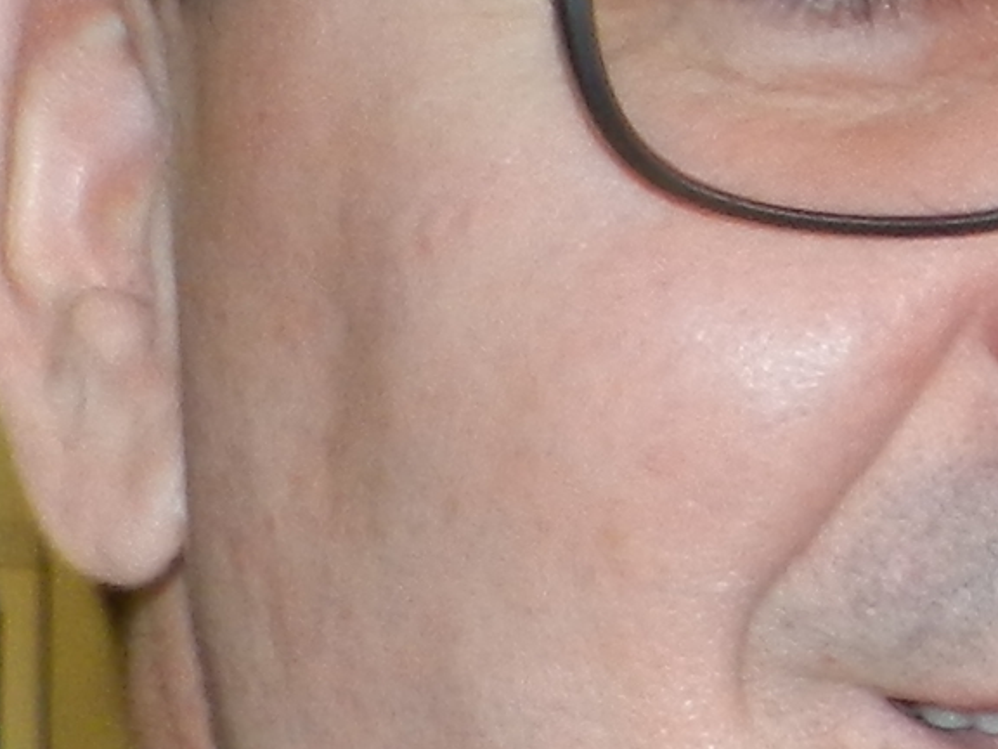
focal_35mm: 417
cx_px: 2599
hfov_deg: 4.6
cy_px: 1664
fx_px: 12022
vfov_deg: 3.5
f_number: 4.6
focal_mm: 10.7
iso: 200
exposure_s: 1/30
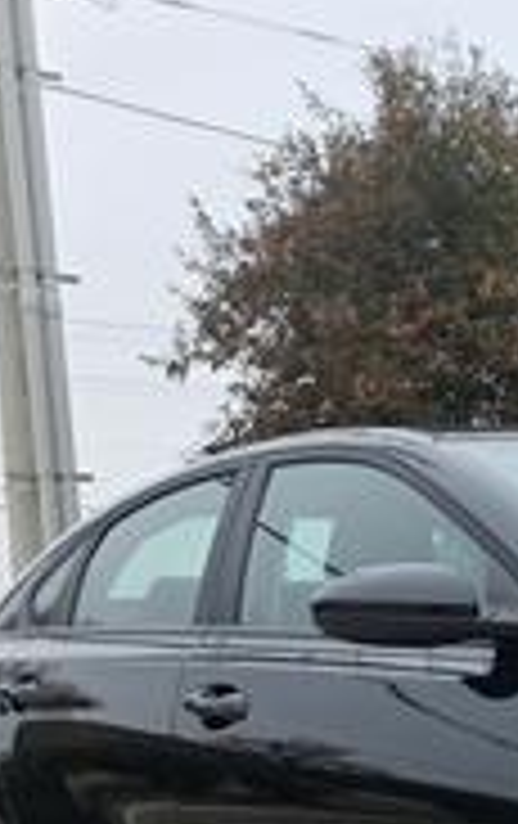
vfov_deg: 29.3
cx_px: 775
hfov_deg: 17.5
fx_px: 1507
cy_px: 743
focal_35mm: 67
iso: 25
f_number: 1.7
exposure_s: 1/359
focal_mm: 6.3
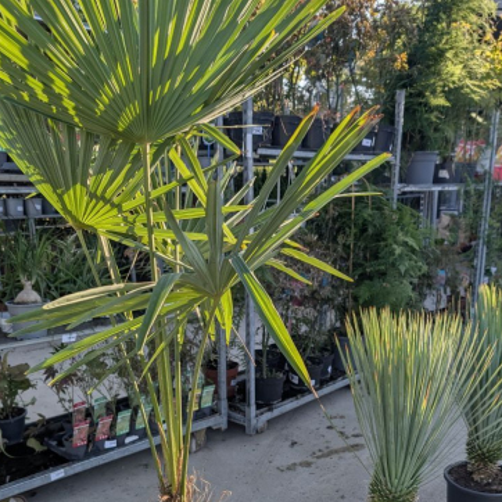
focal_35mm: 35
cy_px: 347
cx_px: 259
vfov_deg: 46.2
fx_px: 574
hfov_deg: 47.2
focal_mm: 6.9
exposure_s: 1/411
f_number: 1.68
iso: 20
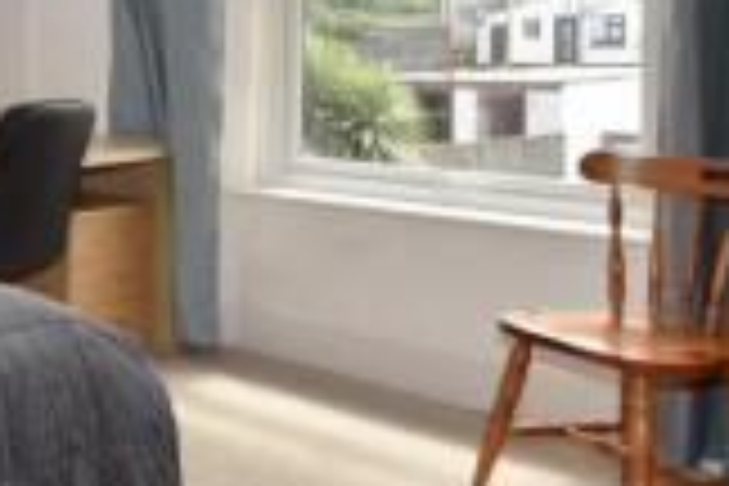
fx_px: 891
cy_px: 79
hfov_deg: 34.2
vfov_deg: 29.6
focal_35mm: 44
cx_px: -180
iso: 280
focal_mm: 10
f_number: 13
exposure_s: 1/60
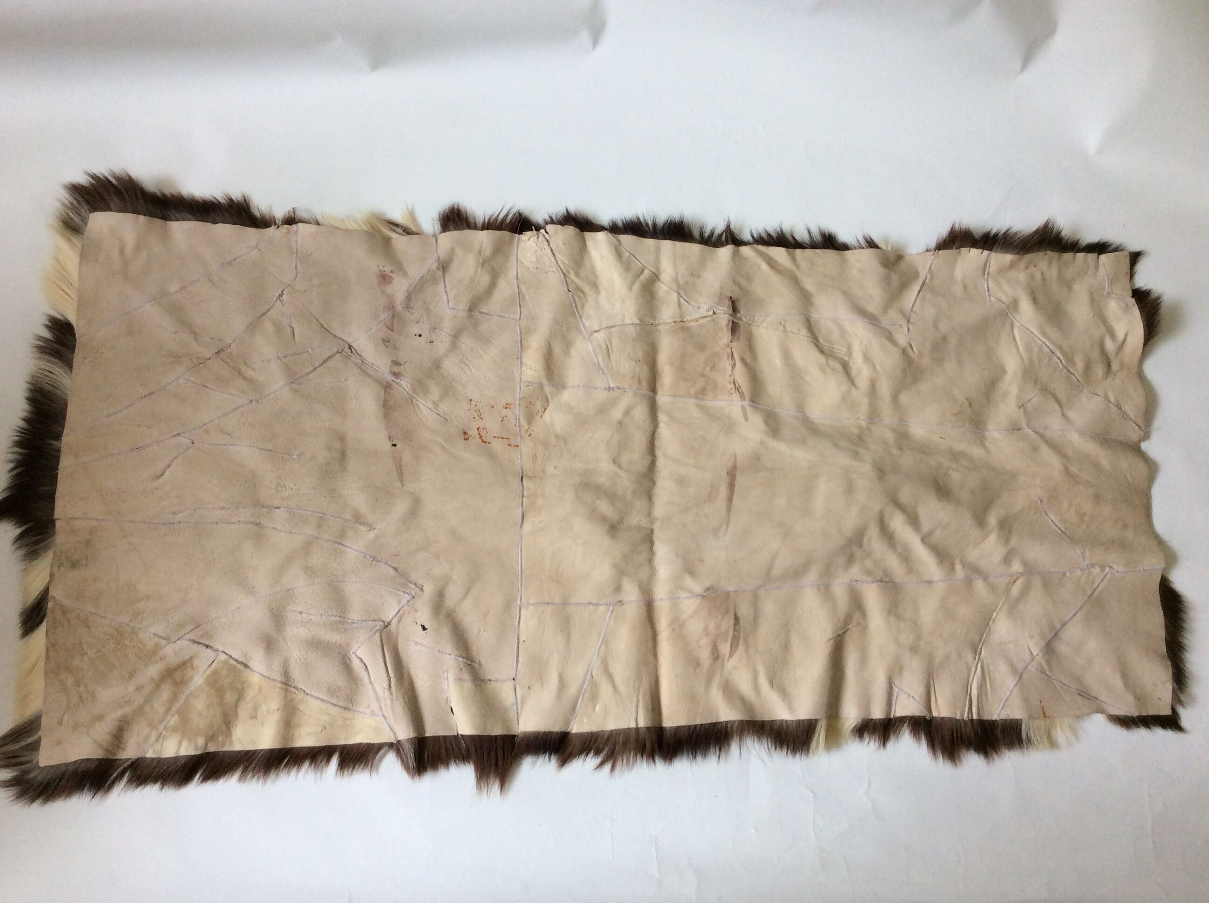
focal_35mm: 32
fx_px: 1116
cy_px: 452
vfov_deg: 44.1
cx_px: 604
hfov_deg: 56.9
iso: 64
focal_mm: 3.3
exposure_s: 1/100
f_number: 2.4
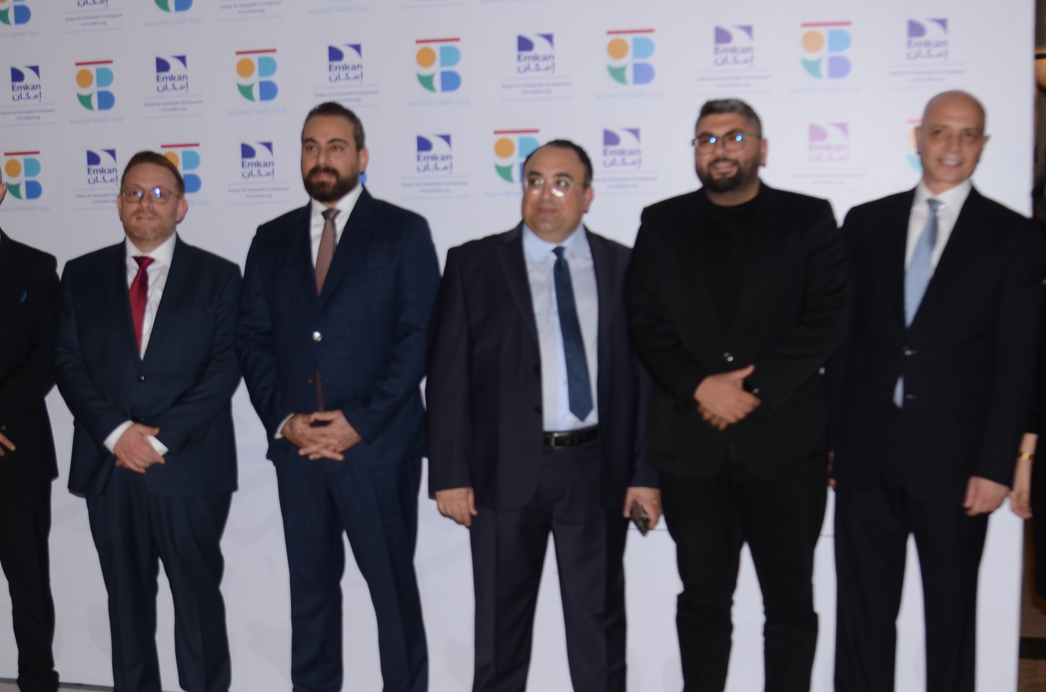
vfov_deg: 28.5
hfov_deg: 42.0
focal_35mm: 47
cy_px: 409
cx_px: 537
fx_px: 1363
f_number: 4.5
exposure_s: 1/250
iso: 250
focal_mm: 24
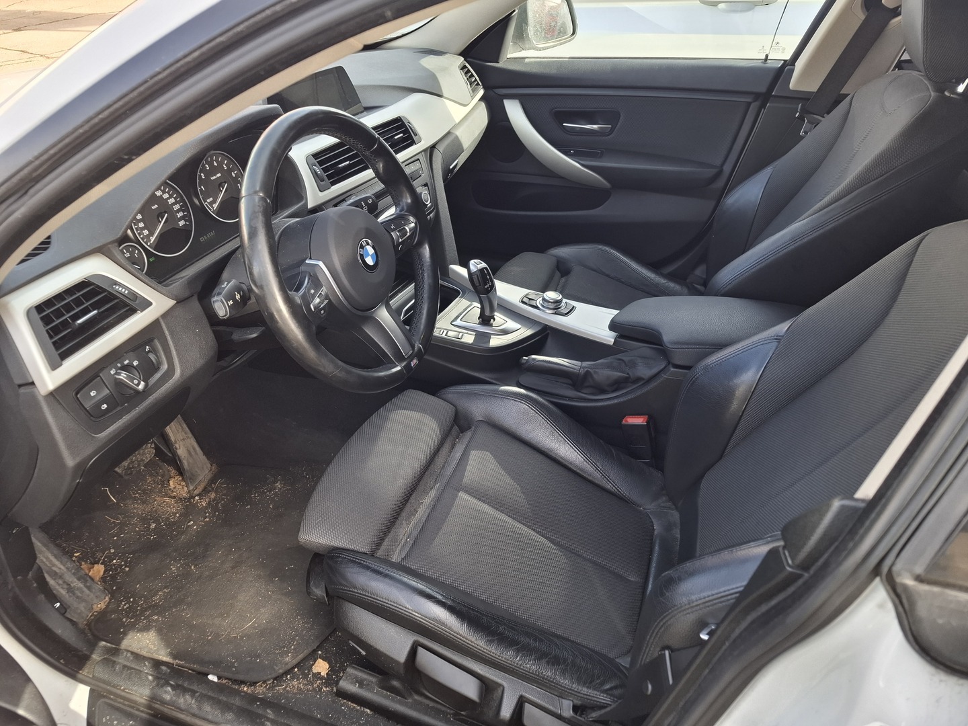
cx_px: 484
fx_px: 643
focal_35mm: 23
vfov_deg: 58.9
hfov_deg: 73.9
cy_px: 363
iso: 50
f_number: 1.8
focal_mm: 5.54
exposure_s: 1/100
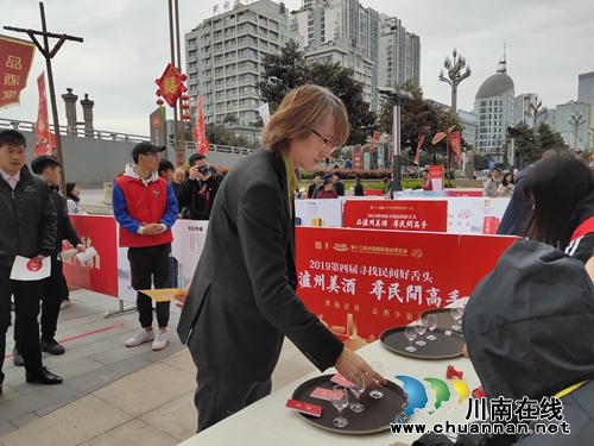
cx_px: 297
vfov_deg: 48.2
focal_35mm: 29
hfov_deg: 61.7
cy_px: 223
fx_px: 498
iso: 50
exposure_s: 1/1155
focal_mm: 4.27
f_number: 1.8
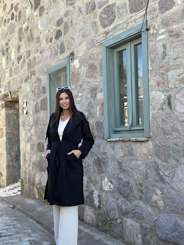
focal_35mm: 48
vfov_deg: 39.7
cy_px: 122
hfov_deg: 30.3
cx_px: 92
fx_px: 340
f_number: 1.78
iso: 80
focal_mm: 6.86
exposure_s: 1/745
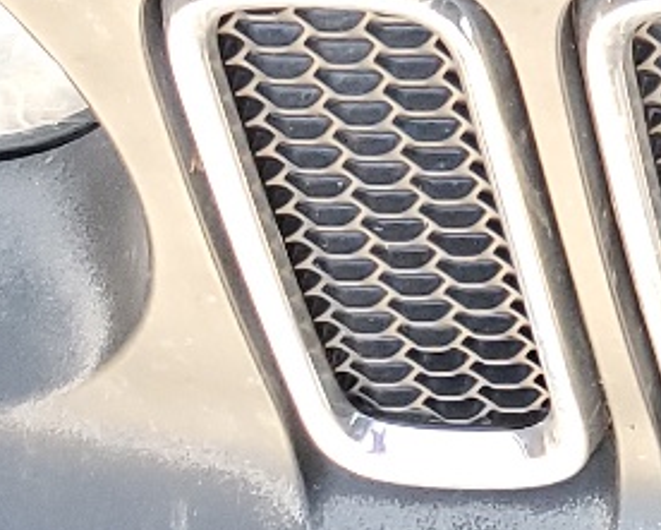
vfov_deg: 9.3
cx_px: 1468
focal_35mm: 147
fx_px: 2877
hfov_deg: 11.4
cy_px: -760
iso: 85
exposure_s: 1/120
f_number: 1.5
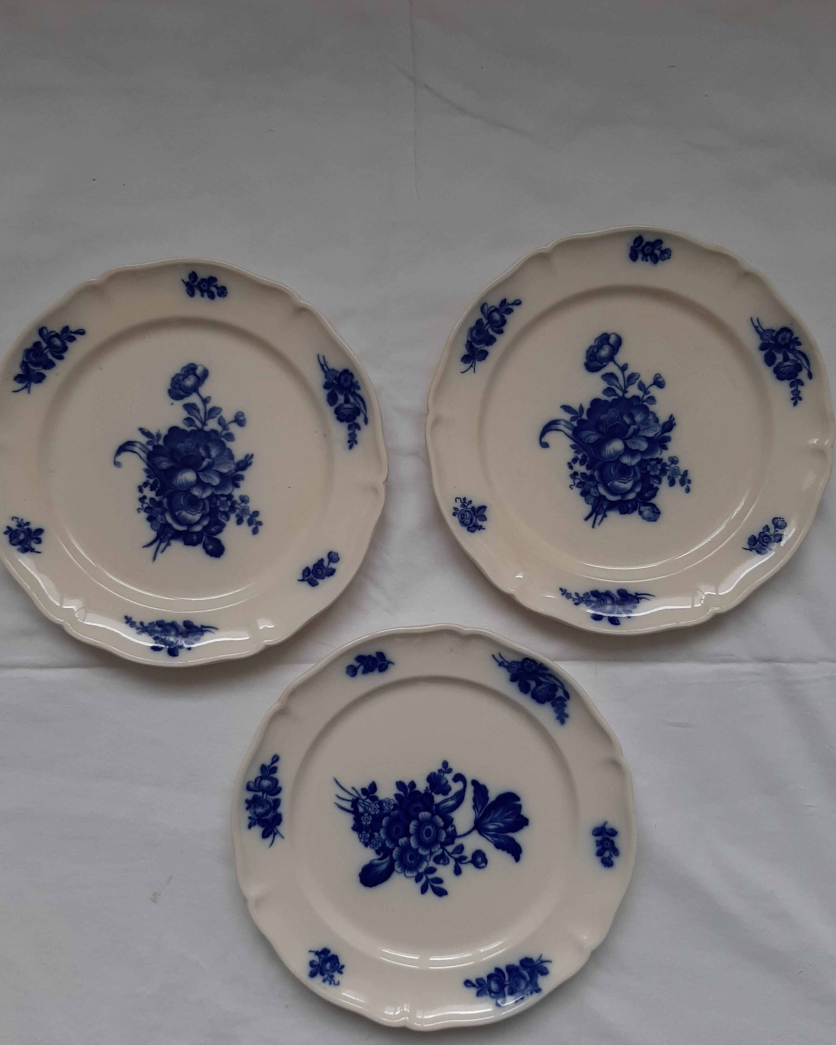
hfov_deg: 51.5
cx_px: 416
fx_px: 866
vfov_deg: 62.2
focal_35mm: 28
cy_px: 535
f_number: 1.7
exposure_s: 1/50
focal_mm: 3.93
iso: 50
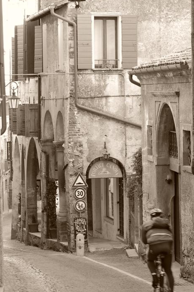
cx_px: 97
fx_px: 1069
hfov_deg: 10.4
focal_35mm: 132
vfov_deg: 15.5
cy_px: 156
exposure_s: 1/30
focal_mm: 60
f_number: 7.1
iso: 400
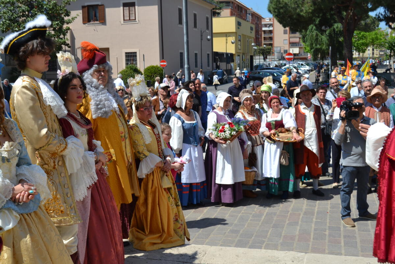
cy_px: 132
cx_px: 198
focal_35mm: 45
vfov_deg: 29.9
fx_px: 494
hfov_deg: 43.6
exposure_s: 1/250
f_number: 8
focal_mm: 30
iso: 100
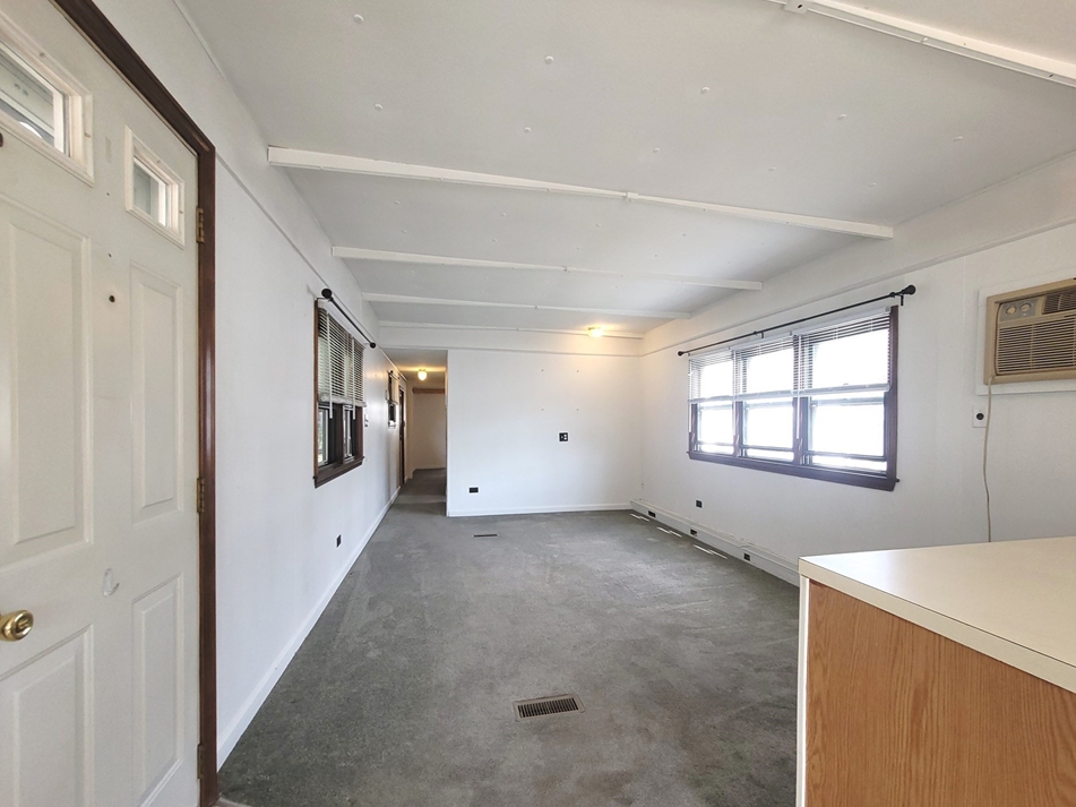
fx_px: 435
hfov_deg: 102.0
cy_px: 430
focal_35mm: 14
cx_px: 560
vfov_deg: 85.5
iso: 80
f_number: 2.2
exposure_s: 1/60
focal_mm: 2.2
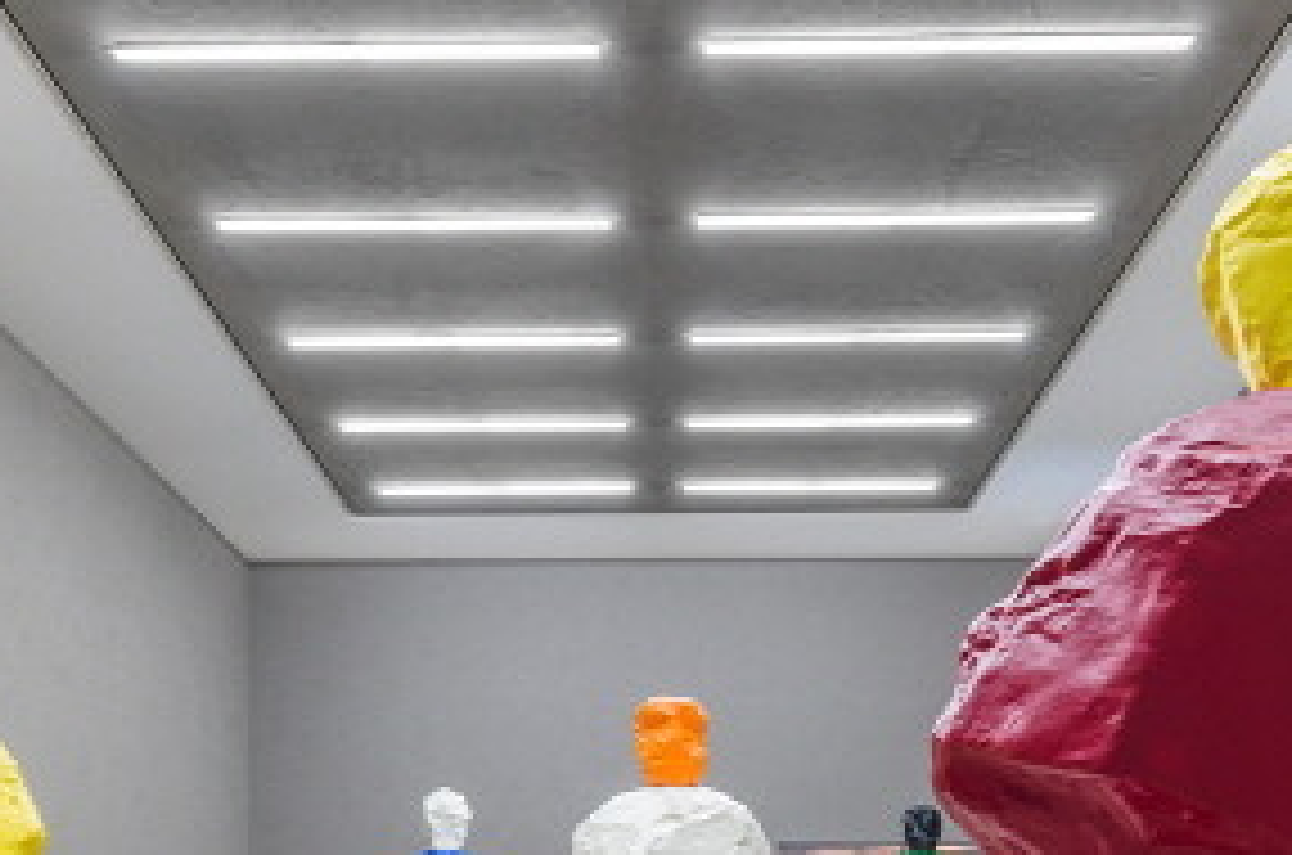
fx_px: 1397
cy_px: 965
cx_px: 653
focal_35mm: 39
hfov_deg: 49.6
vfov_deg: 30.1
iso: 100
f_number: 11
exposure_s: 1
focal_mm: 16
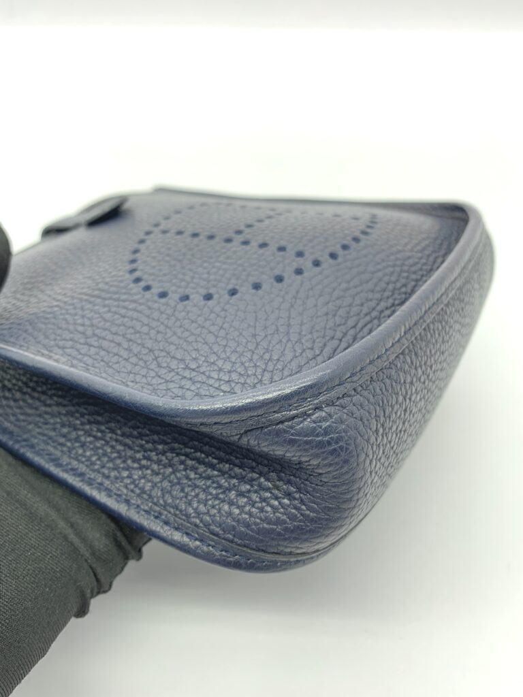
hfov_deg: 53.1
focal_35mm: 26
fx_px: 524
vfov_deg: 67.3
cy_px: 348
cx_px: 262
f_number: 1.8
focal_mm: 4.25
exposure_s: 1/50
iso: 64
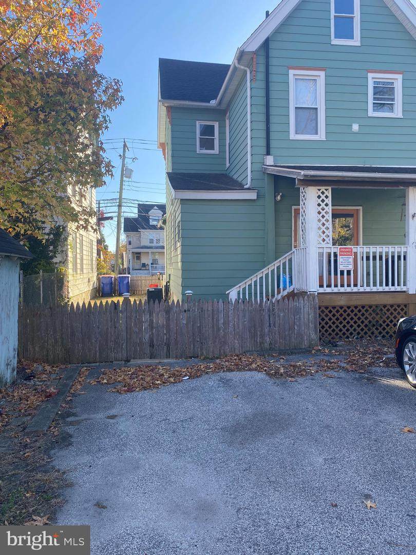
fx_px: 417
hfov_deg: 53.1
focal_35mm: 26
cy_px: 278
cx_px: 208
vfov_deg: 67.3
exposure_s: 1/588
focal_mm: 4.25
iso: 32
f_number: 1.8
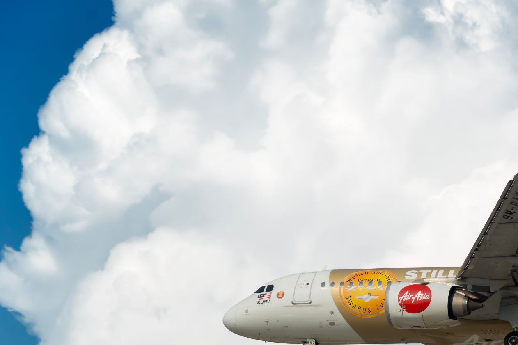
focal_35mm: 309
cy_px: 238
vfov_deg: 4.4
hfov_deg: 6.6
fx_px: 4445
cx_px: 527
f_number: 8
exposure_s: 1/3200
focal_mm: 150
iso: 400
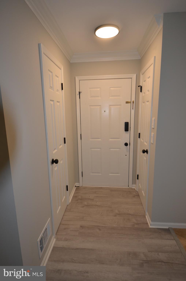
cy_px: 140
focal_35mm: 20
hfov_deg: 63.0
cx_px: 93
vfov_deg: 85.5
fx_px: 152
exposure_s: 1/100
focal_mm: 13
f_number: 3.8
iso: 400
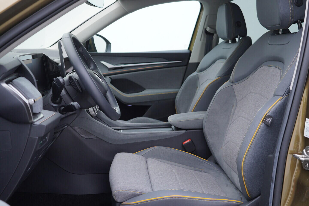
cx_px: 154
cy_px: 103
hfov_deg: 53.1
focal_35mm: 36
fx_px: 309
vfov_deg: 36.9
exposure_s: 1/40
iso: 125
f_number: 2.8
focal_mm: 24
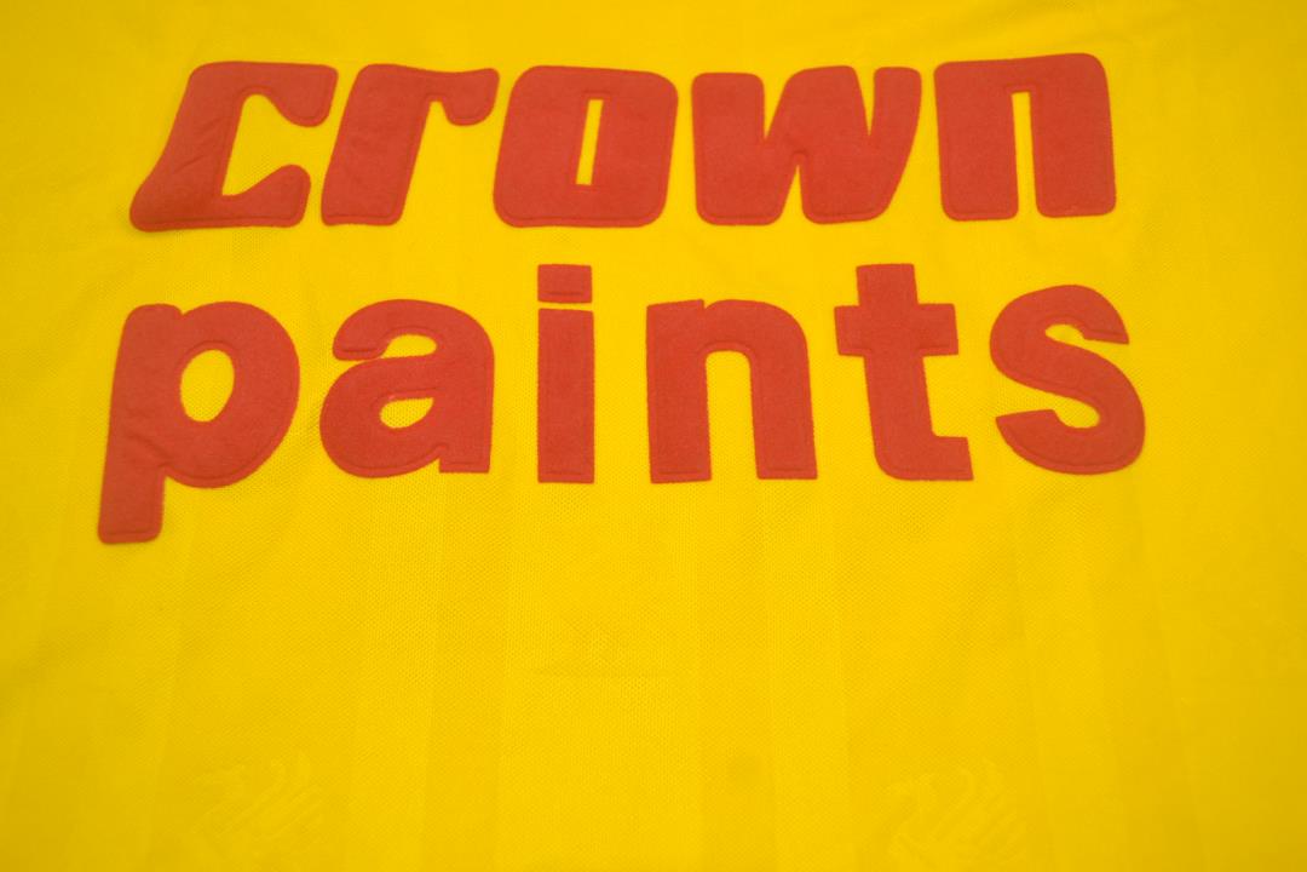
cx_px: 654
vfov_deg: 36.9
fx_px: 1307
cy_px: 436
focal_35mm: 36
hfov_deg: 53.1
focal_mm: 24
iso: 200
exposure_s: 1/125
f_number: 4
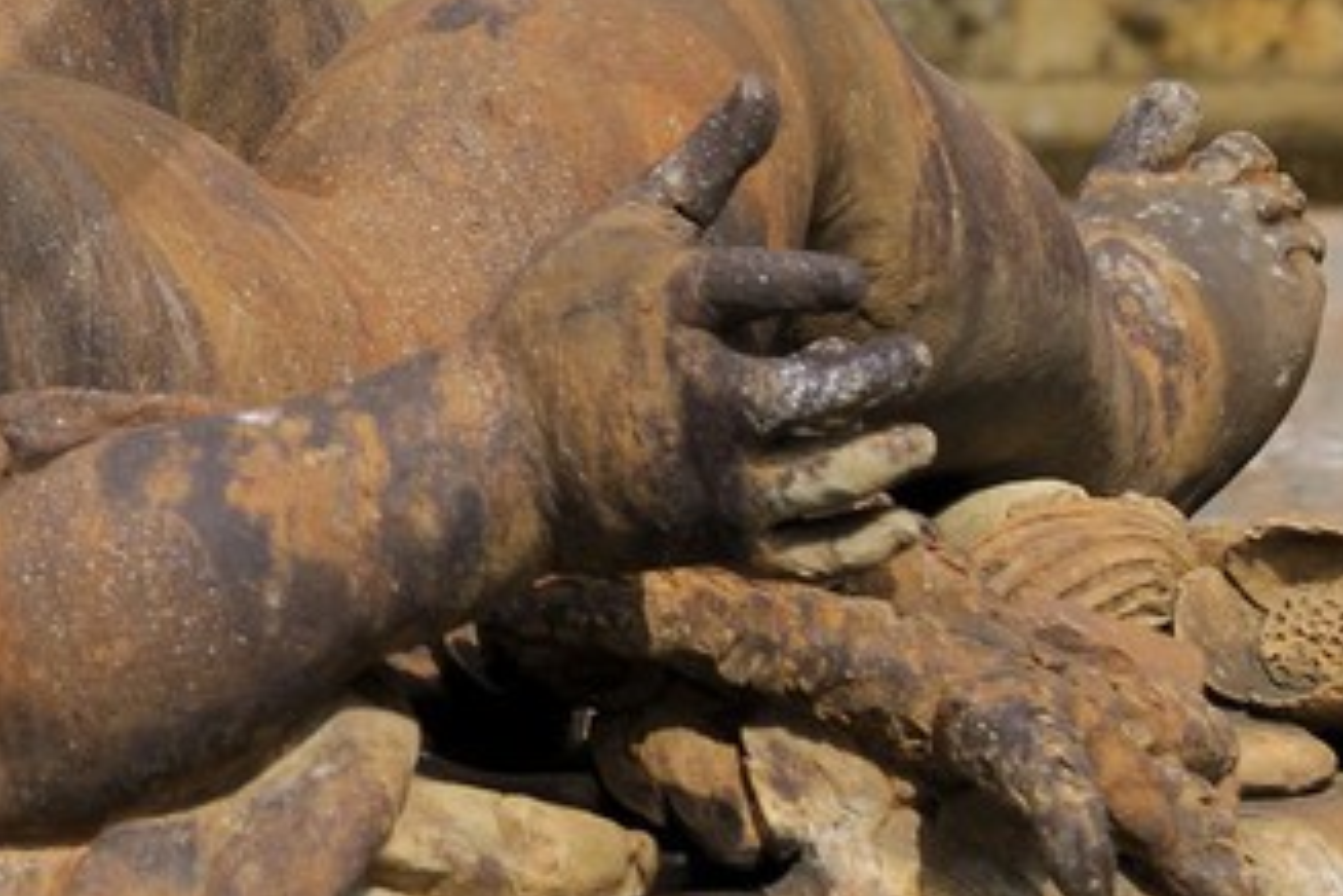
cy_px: -1044
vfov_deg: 1.8
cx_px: -1060
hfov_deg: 2.7
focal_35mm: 759
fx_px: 28313
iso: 100
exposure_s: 1/250
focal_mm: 155
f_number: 8
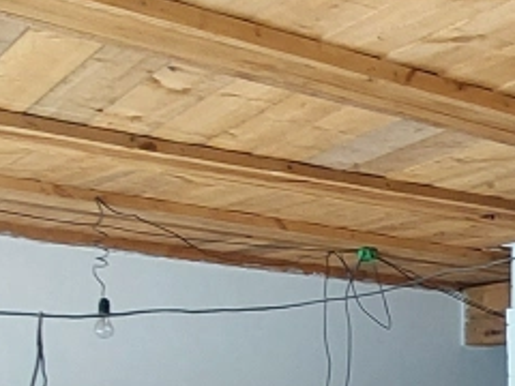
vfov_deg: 19.9
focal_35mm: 68
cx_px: 910
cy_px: 496
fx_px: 1012
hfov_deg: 20.6
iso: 160
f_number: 2.2
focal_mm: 1.74
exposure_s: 1/50
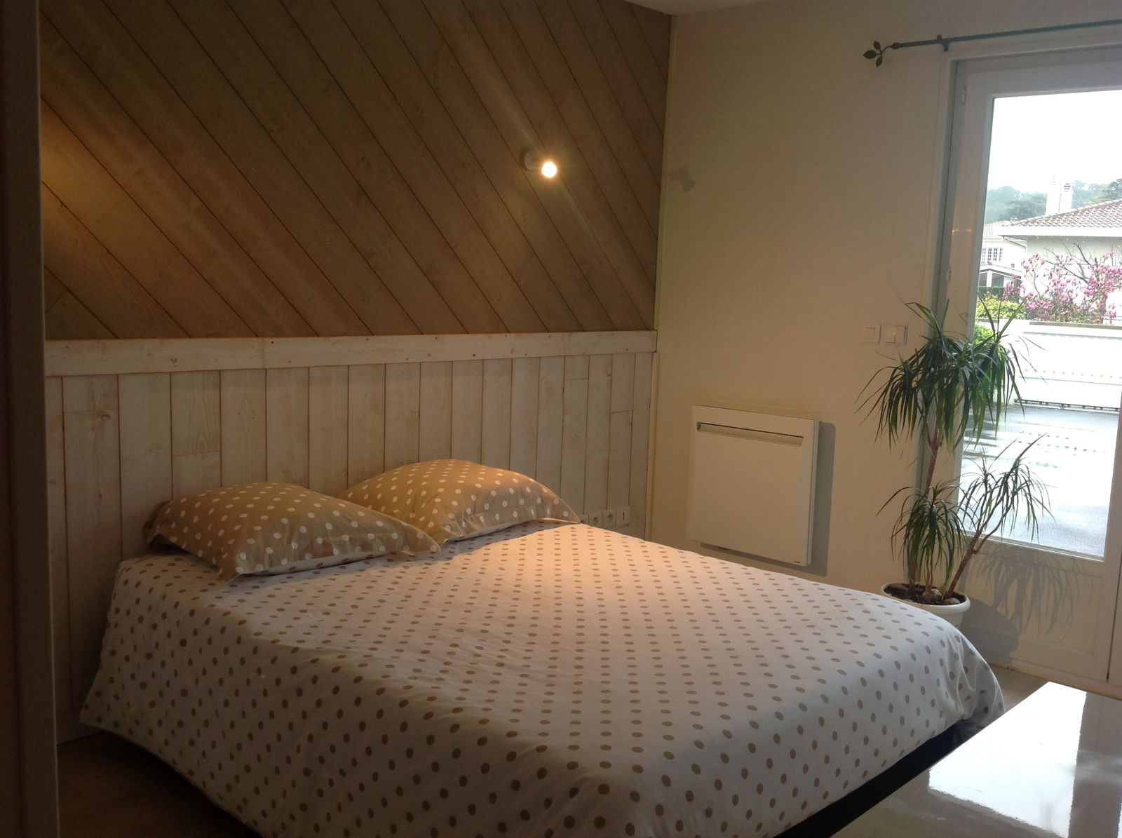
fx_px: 1133
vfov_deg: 40.6
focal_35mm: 35
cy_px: 419
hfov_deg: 52.7
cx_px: 561
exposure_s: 1/24
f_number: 2.4
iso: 50
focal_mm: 4.28
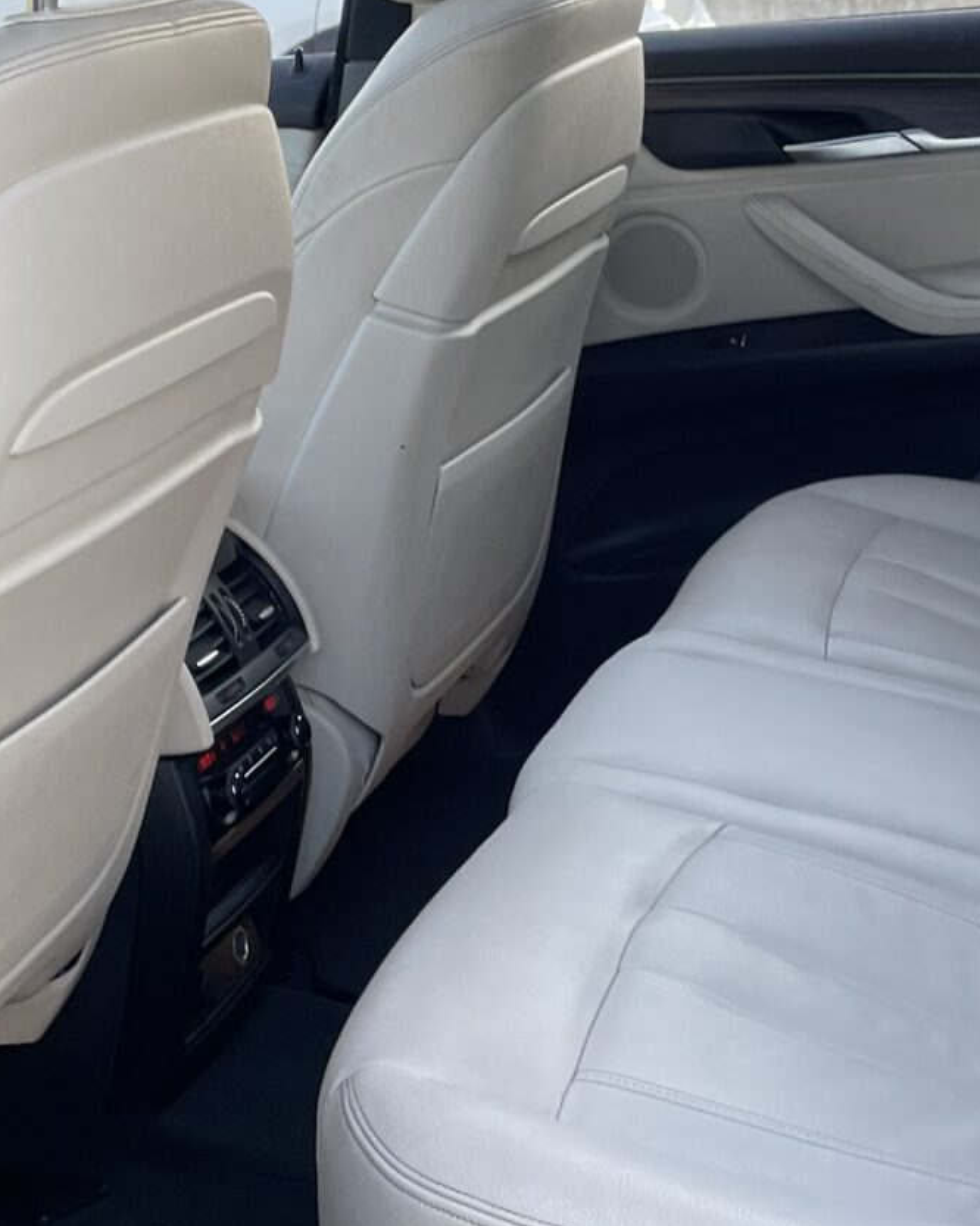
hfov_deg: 19.6
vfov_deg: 24.4
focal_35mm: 78
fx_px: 2829
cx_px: 680
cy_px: 490
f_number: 1.6
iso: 32
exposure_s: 1/121
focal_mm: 4.2
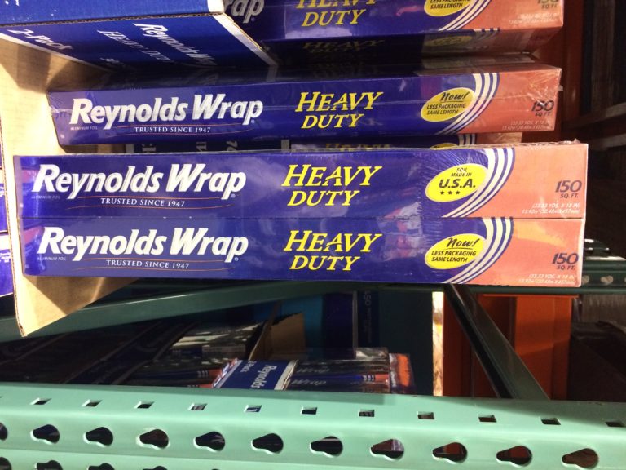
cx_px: 313
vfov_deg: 48.2
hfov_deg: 61.7
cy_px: 235
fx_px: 524
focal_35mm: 29
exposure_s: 1/17
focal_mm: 4.15
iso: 320
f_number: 2.2
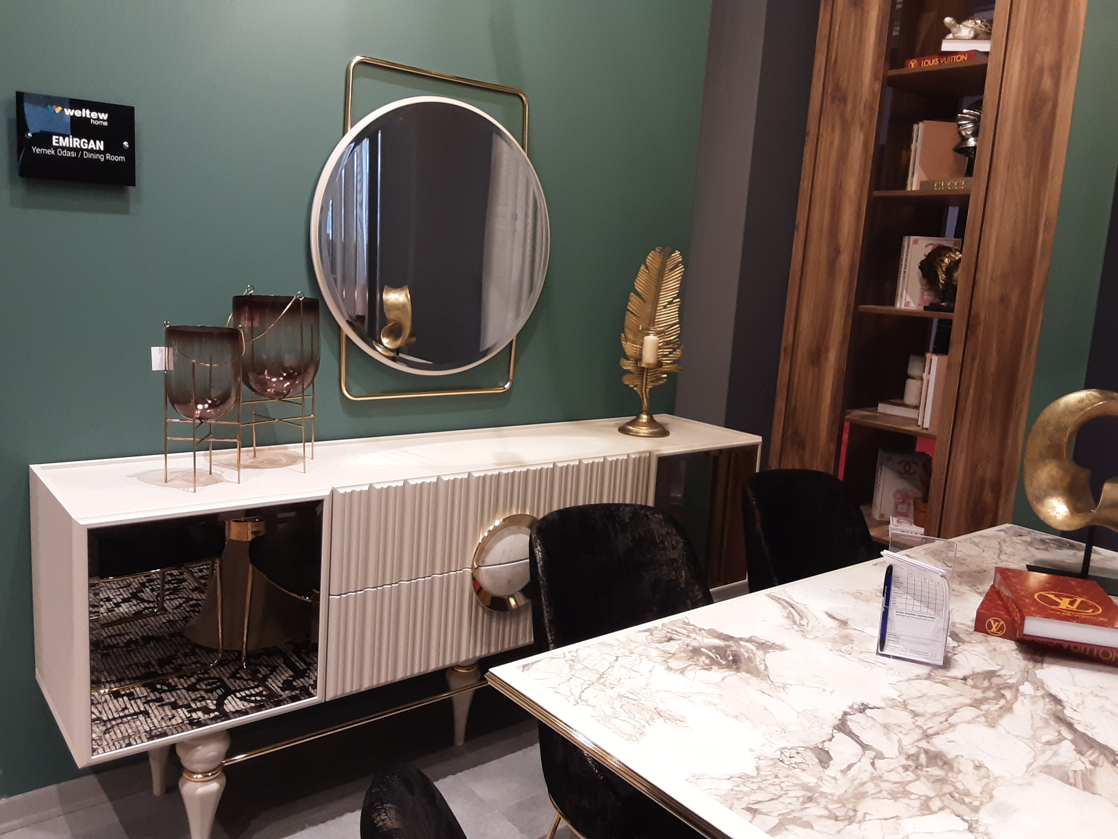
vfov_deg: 49.7
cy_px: 420
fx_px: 904
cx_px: 559
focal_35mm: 28
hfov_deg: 63.4
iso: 160
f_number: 1.9
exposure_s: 1/50
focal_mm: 2.9
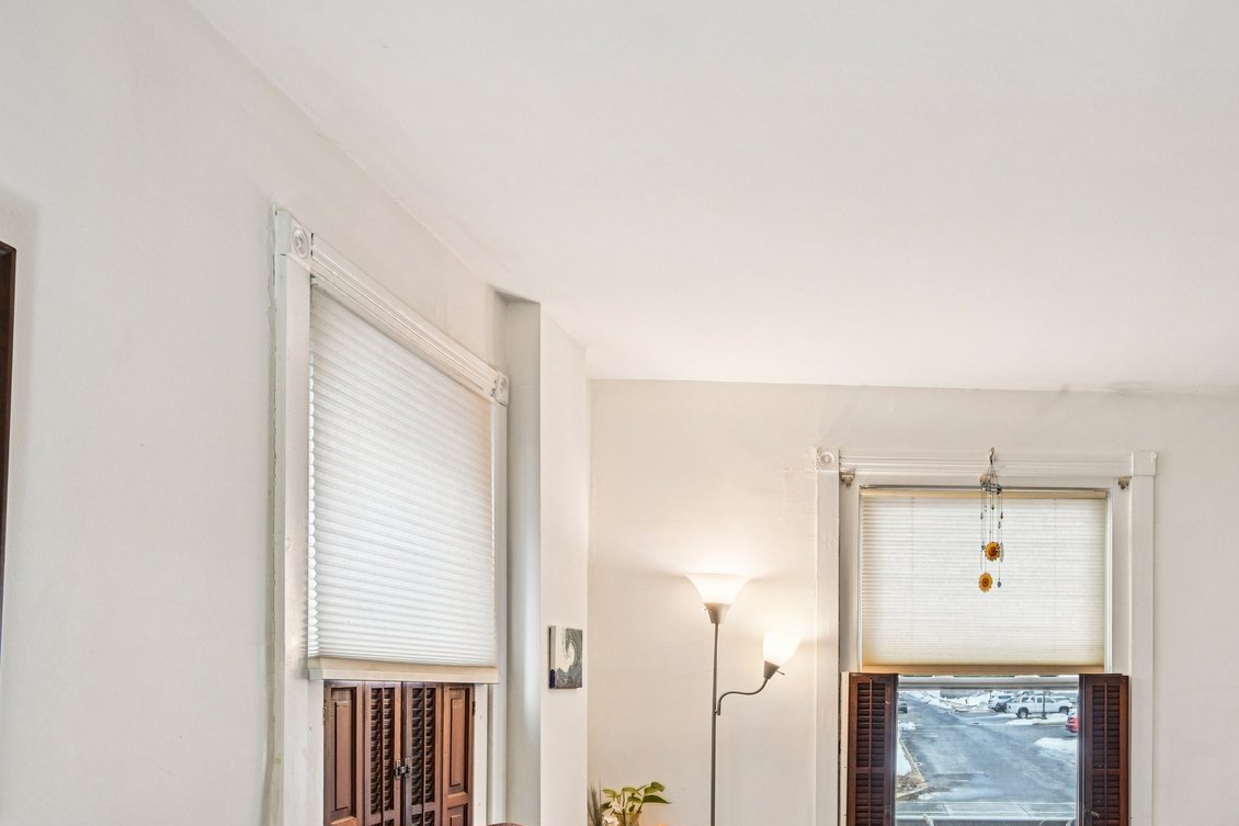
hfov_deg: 59.2
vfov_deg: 42.5
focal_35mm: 29
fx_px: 998
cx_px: 971
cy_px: 685
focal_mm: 16
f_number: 8
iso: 400
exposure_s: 1/15
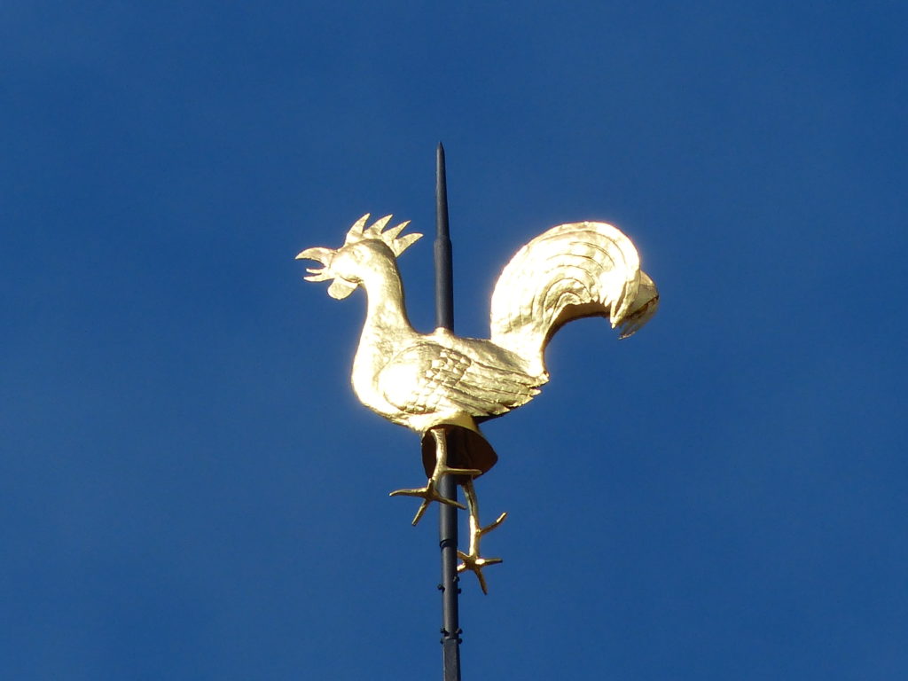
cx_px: 454
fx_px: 31477
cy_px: 340
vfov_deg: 1.2
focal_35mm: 1200
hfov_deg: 1.7
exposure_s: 1/1600
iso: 100
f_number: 4.5
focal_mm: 108
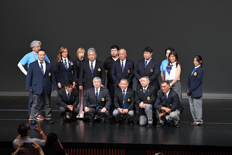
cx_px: 116
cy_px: 78
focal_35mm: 168
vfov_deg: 8.2
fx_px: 1082
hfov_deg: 12.2
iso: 3200
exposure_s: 1/400
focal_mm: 112
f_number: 5.6
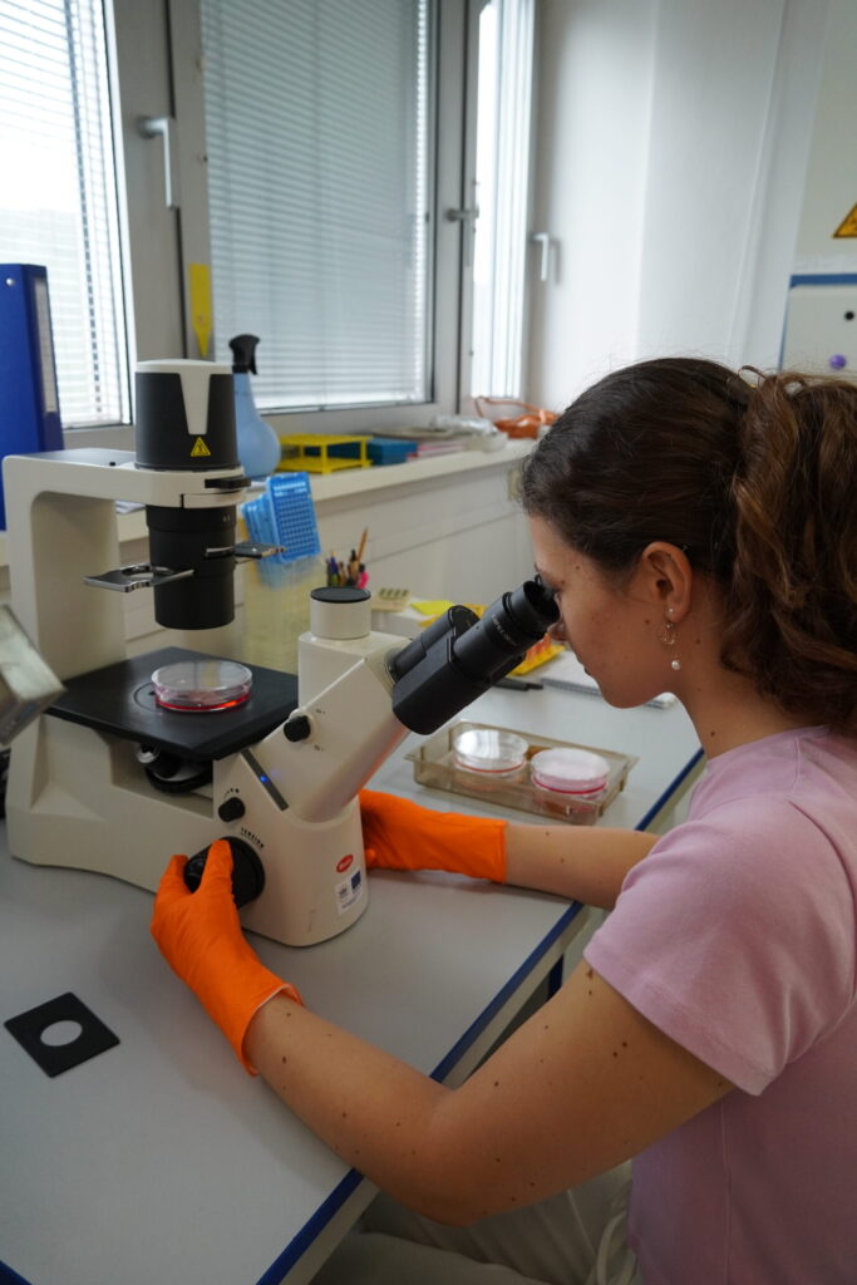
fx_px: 964
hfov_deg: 47.9
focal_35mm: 27
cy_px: 642
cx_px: 428
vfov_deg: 67.4
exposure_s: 1/160
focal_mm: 18
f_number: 4
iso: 1000
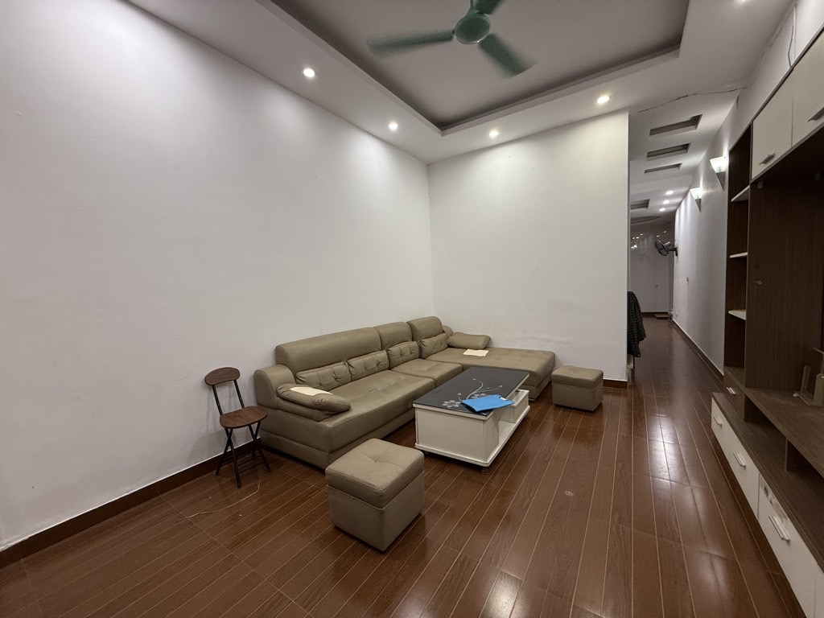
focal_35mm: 14
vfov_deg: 85.7
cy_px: 309
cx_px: 412
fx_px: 333
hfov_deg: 102.1
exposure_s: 1/100
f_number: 2.2
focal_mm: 2.22
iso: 250
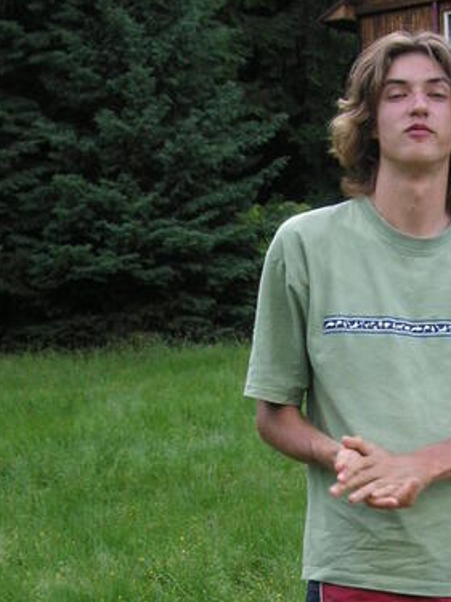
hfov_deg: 18.5
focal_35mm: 79
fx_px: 1373
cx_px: 356
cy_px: 554
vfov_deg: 24.0
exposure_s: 1/180
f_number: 2.8
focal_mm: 6.1
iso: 50
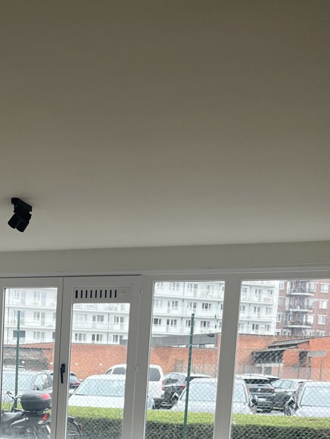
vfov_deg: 31.0
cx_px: 4
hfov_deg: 24.6
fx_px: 724
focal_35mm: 57
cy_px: 451
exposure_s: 1/121
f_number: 1.6
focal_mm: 5.1
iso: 80
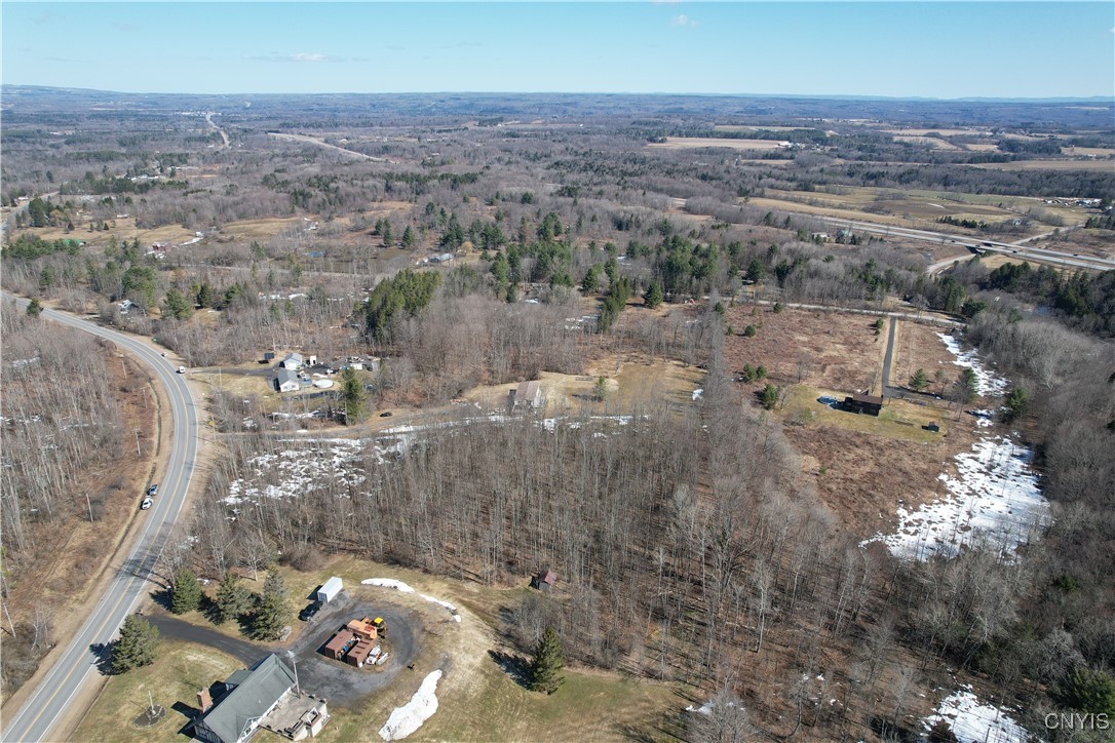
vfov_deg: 57.2
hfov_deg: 78.6
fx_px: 681
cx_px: 558
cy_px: 372
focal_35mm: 22
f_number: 2.8
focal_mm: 8.38
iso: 100
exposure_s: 1/2500
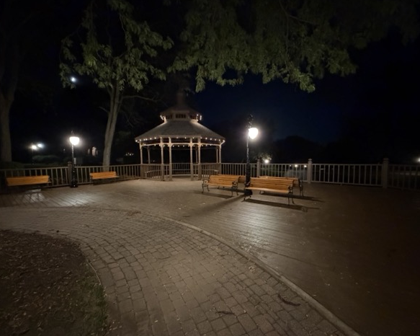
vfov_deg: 84.0
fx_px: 186
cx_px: 210
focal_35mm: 15
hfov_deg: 96.8
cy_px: 169
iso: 3200
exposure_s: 1/26
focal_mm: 2.22
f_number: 2.2
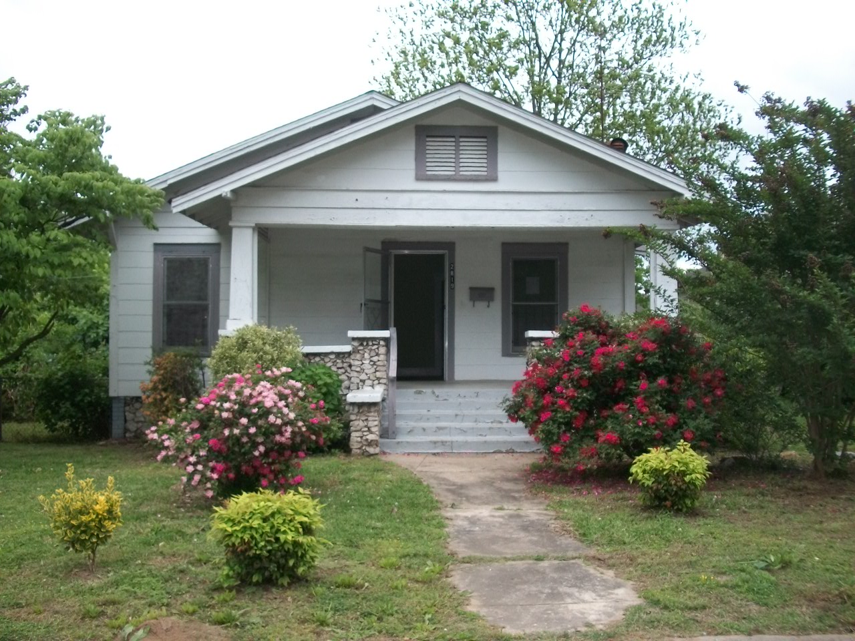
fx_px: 790
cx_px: 428
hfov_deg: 56.8
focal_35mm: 32
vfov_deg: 44.2
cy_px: 320
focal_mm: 5.7
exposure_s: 1/500
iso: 80
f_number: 2.9
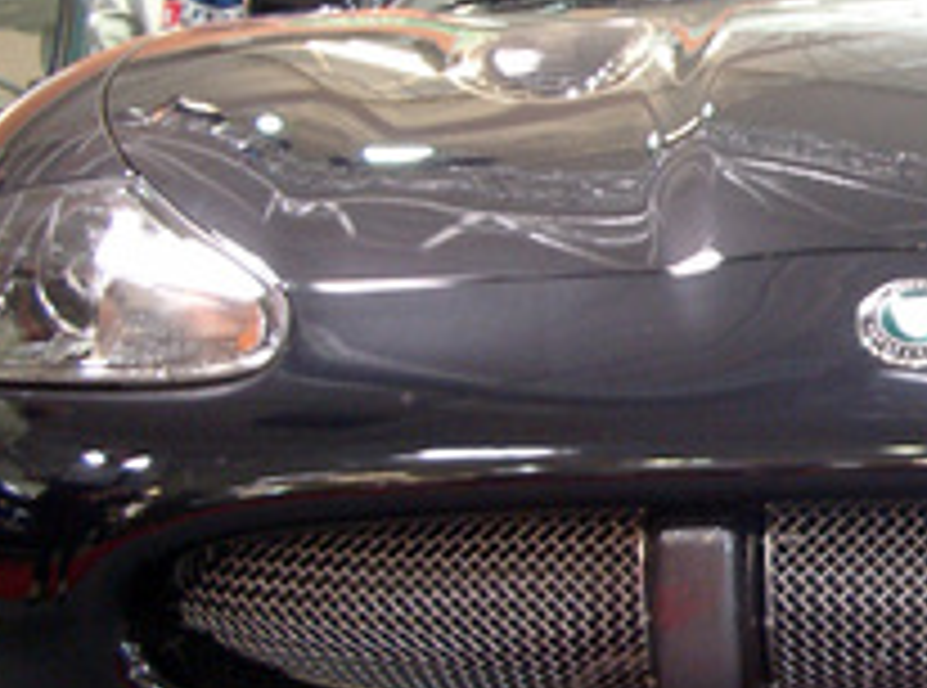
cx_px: 990
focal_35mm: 99
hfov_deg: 19.2
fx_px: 2642
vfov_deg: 14.8
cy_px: 340
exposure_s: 1/30
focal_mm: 7.6
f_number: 2.6
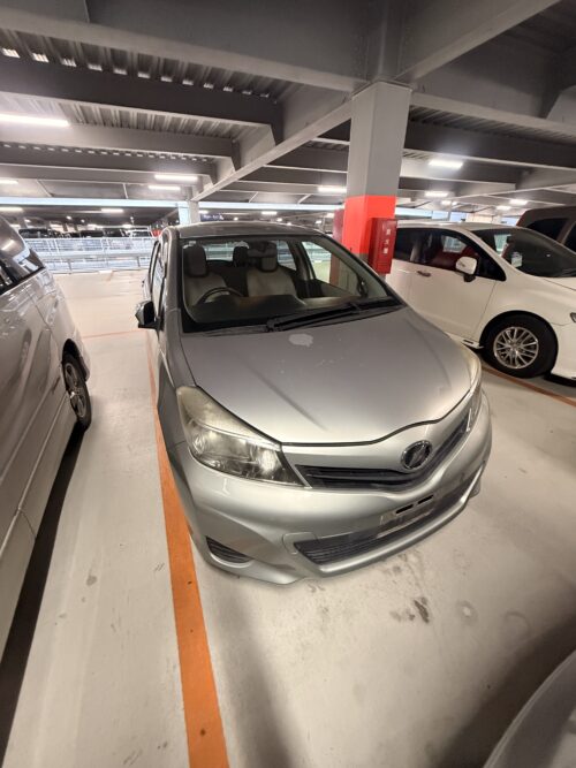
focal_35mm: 14
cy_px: 384
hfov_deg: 85.7
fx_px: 311
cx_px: 288
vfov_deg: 102.1
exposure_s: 1/60
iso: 640
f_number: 2.2
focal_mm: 2.22
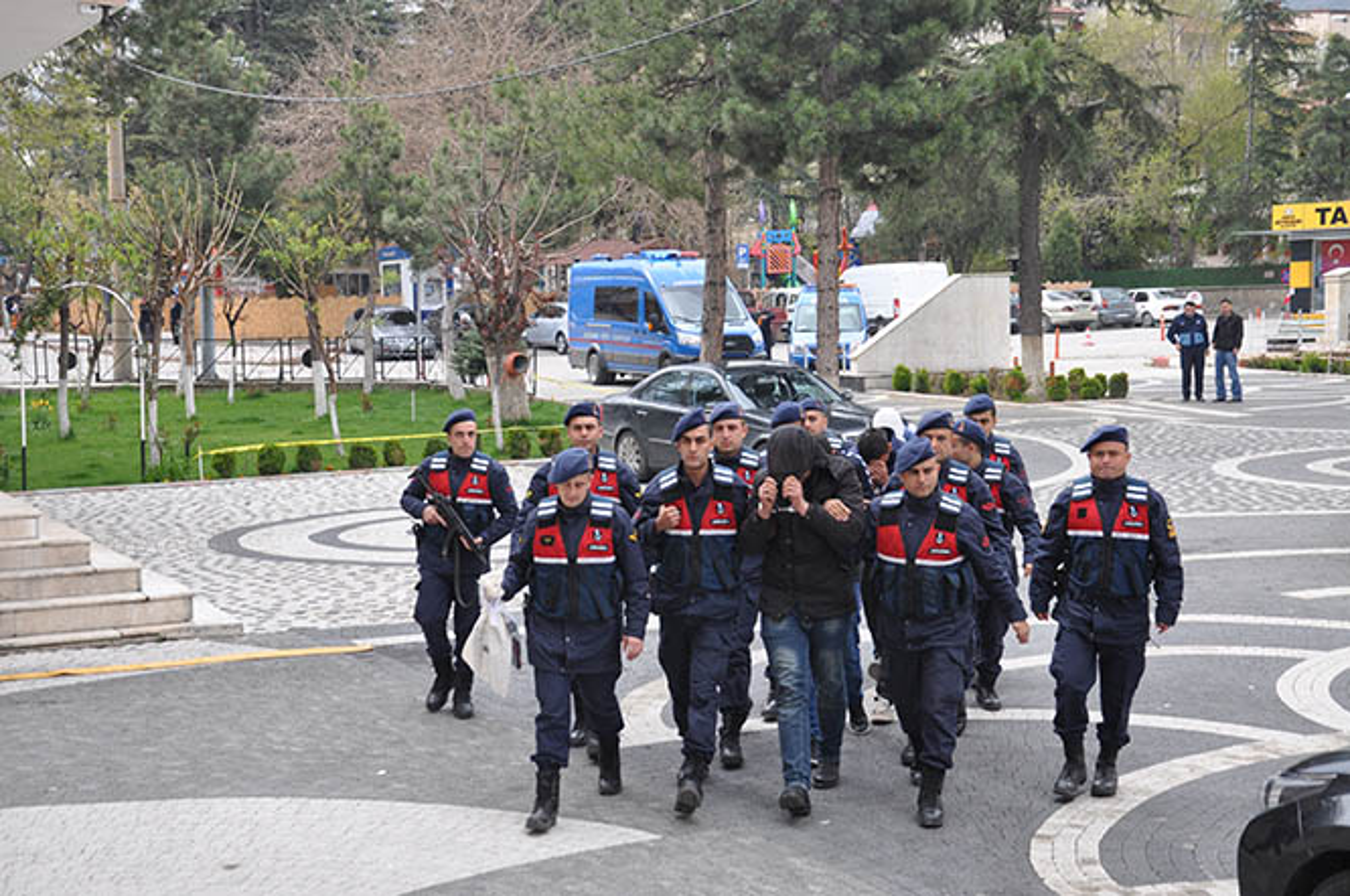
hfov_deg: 35.1
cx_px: 675
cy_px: 448
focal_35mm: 57
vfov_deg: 23.7
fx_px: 2134
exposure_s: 1/200
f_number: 7.1
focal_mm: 38
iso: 400
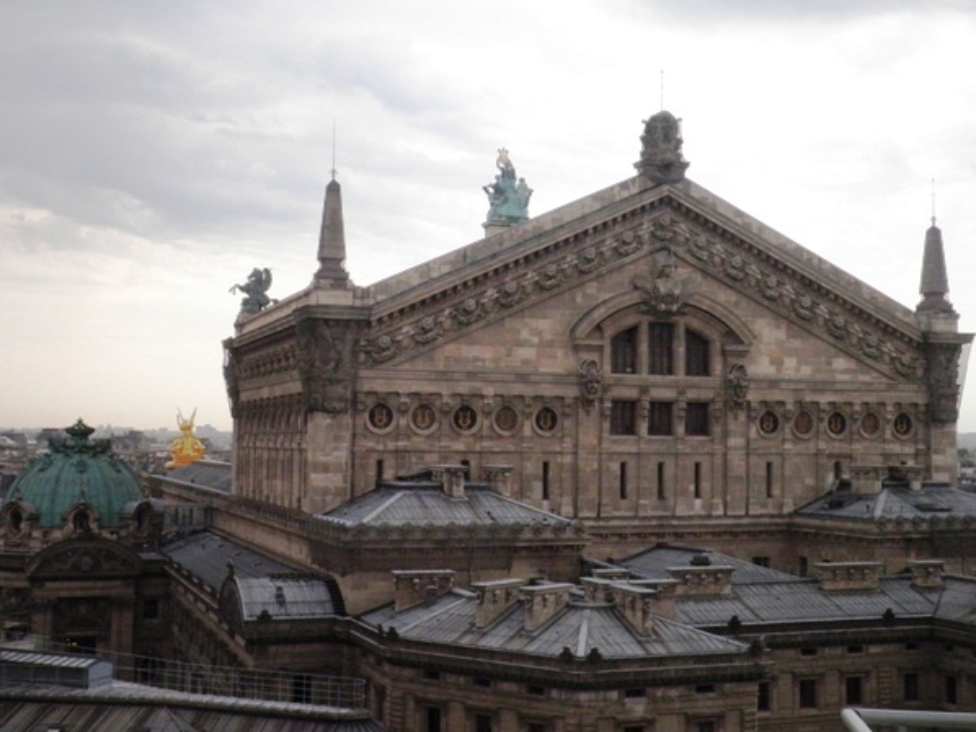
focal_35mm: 46
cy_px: 380
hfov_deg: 41.2
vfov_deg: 31.5
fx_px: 1297
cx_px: 496
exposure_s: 1/320
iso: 400
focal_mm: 7.6
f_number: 10.1
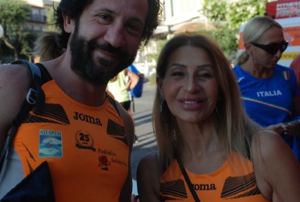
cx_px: 146
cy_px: 71
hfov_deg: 27.4
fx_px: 616
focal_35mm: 74
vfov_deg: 18.6
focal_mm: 35
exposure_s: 1/1600
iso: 1000
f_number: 5.6
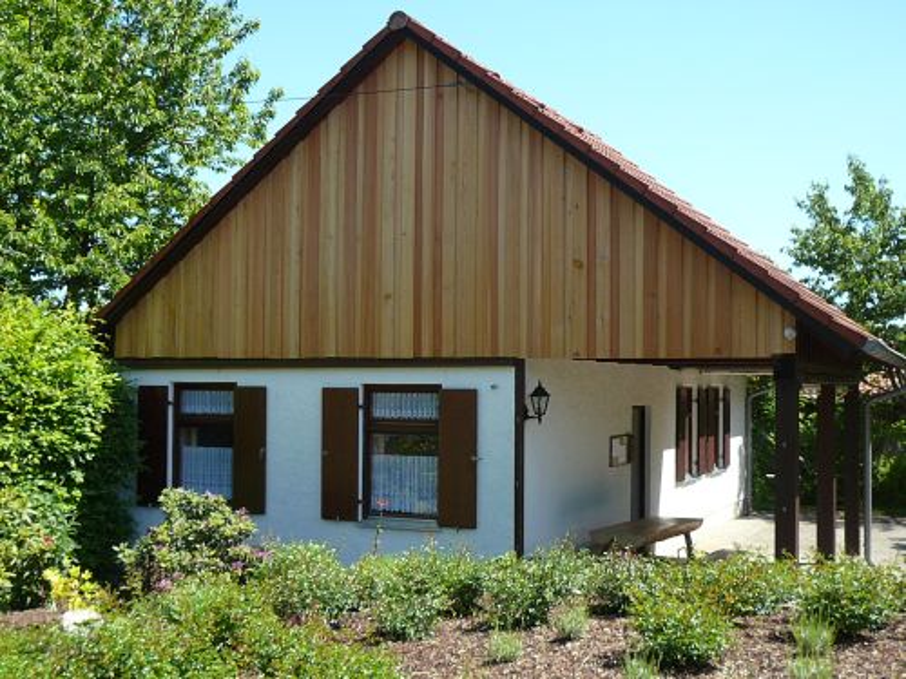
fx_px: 1152
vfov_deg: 32.9
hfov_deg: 42.9
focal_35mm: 44
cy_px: 340
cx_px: 453
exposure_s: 1/500
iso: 80
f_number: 2.8
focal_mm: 5.2
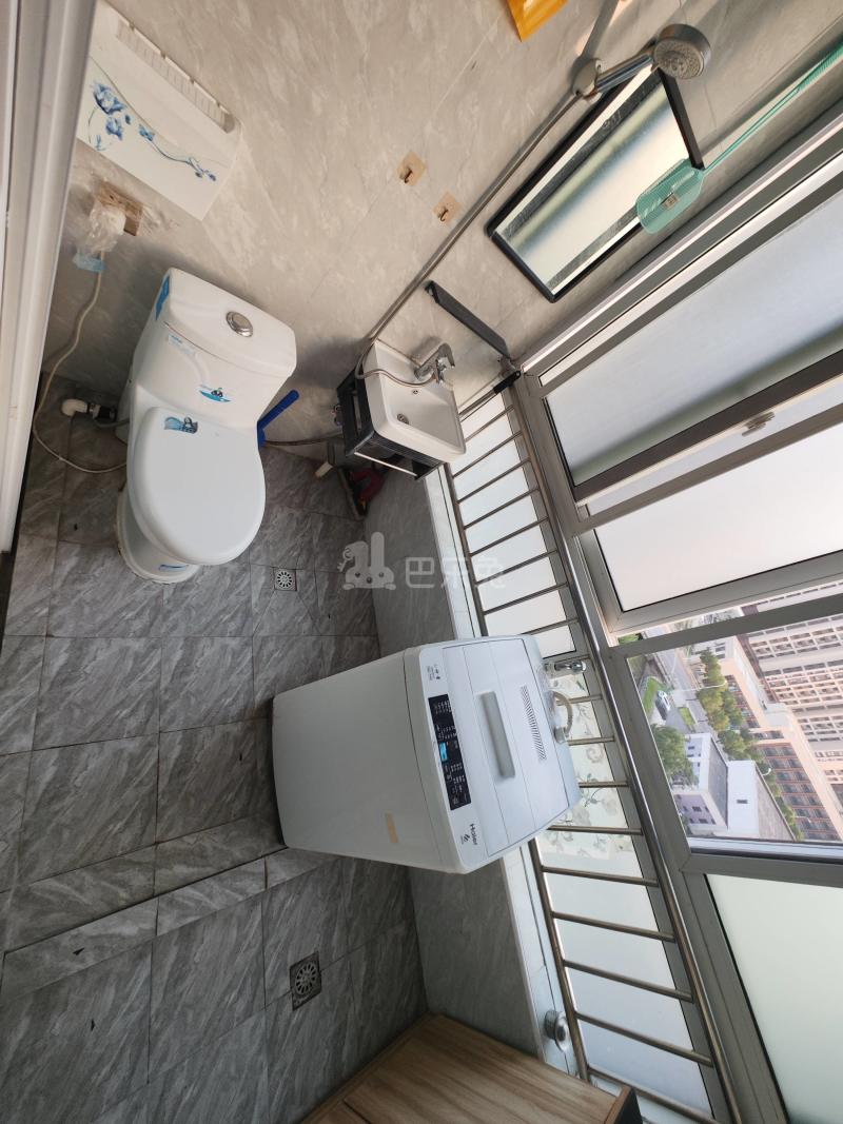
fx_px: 422
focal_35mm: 13
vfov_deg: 106.2
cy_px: 562
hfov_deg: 89.9
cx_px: 422
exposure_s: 1/50
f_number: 2.2
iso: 97
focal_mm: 2.39
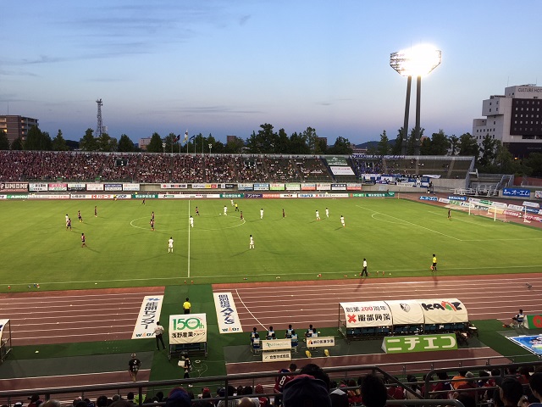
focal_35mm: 29
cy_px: 204
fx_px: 454
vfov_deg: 48.2
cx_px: 271
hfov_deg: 61.7
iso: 32
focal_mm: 4.15
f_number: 2.2
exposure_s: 1/60
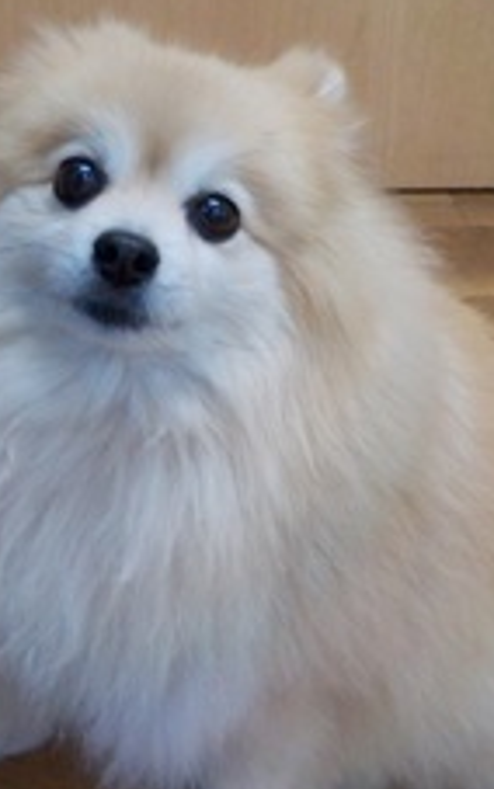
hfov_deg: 23.0
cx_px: 136
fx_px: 1206
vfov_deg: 36.1
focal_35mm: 56
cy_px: 316
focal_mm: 4.1
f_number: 3.3
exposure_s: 1/30
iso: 200
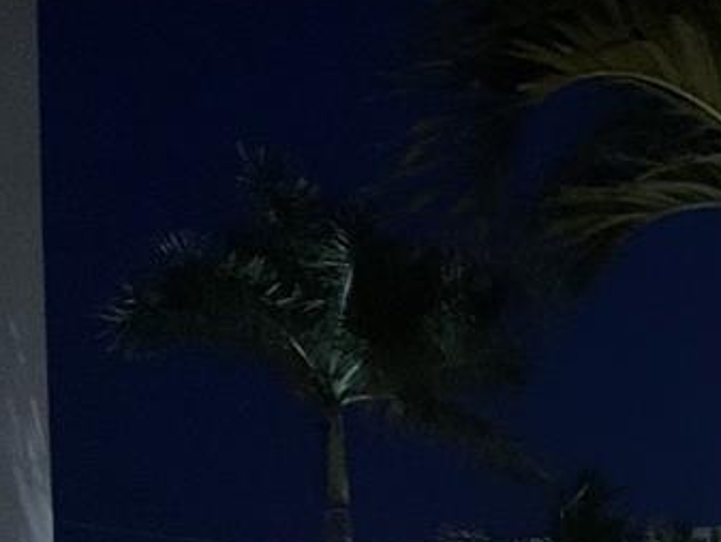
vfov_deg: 15.6
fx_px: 1834
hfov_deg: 19.6
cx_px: 1057
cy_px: 795
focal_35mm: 88
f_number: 1.8
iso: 500
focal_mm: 3
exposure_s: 1/17
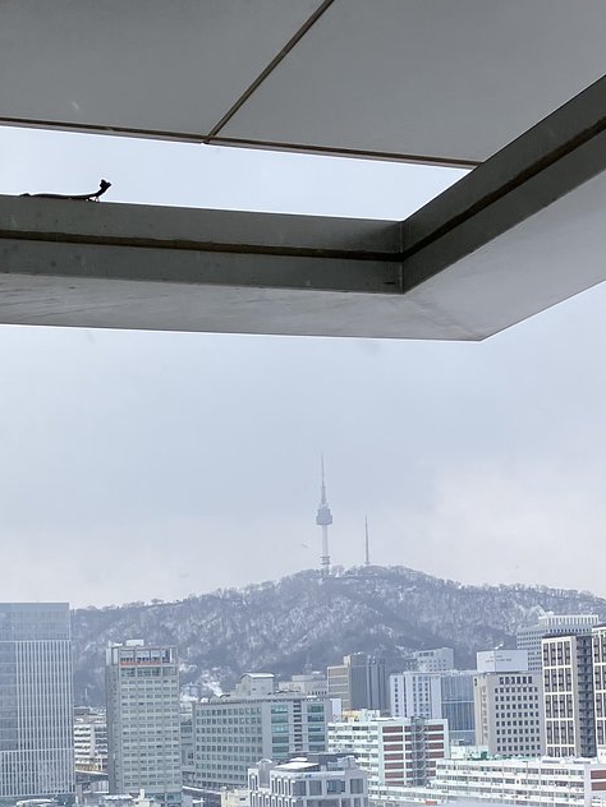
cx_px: 169
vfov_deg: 28.0
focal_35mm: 68
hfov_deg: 21.5
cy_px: 641
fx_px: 1587
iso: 32
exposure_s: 1/666
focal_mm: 3.99
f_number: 1.8
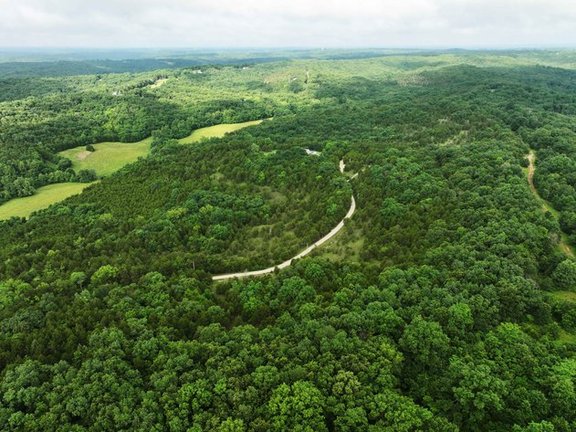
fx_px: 399
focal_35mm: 24
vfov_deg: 56.8
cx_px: 288
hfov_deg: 71.6
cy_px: 216
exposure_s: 1/1000
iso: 180
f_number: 2.8
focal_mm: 12.29
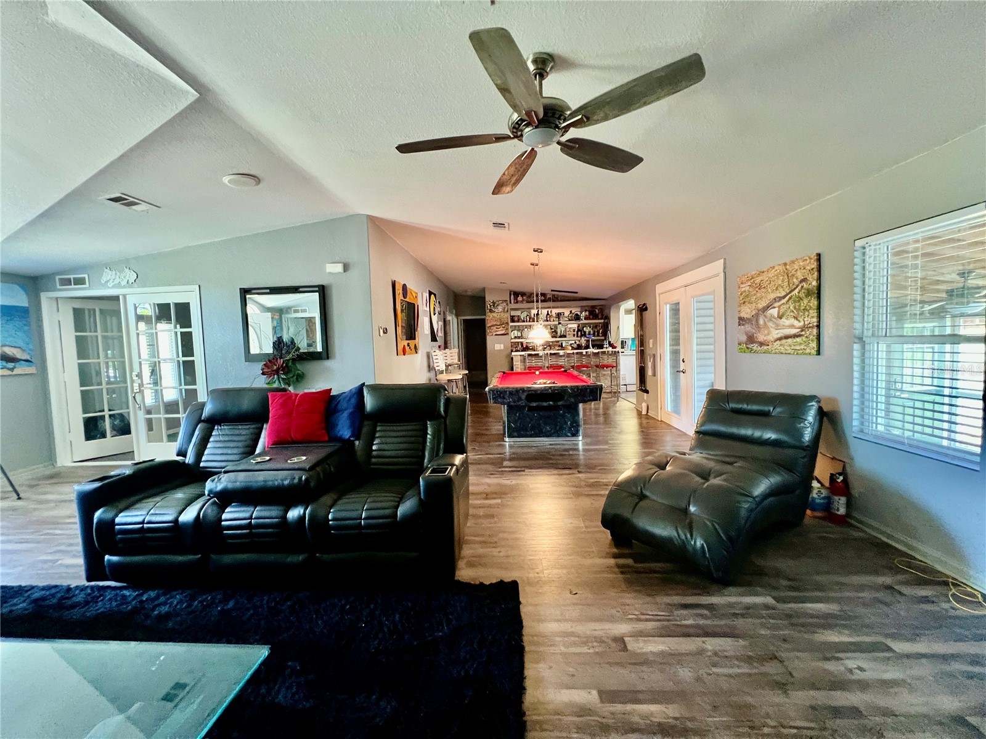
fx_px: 370
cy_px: 370
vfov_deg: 89.9
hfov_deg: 106.2
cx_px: 493
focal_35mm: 13
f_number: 1.8
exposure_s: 1/60
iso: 400
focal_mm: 1.57
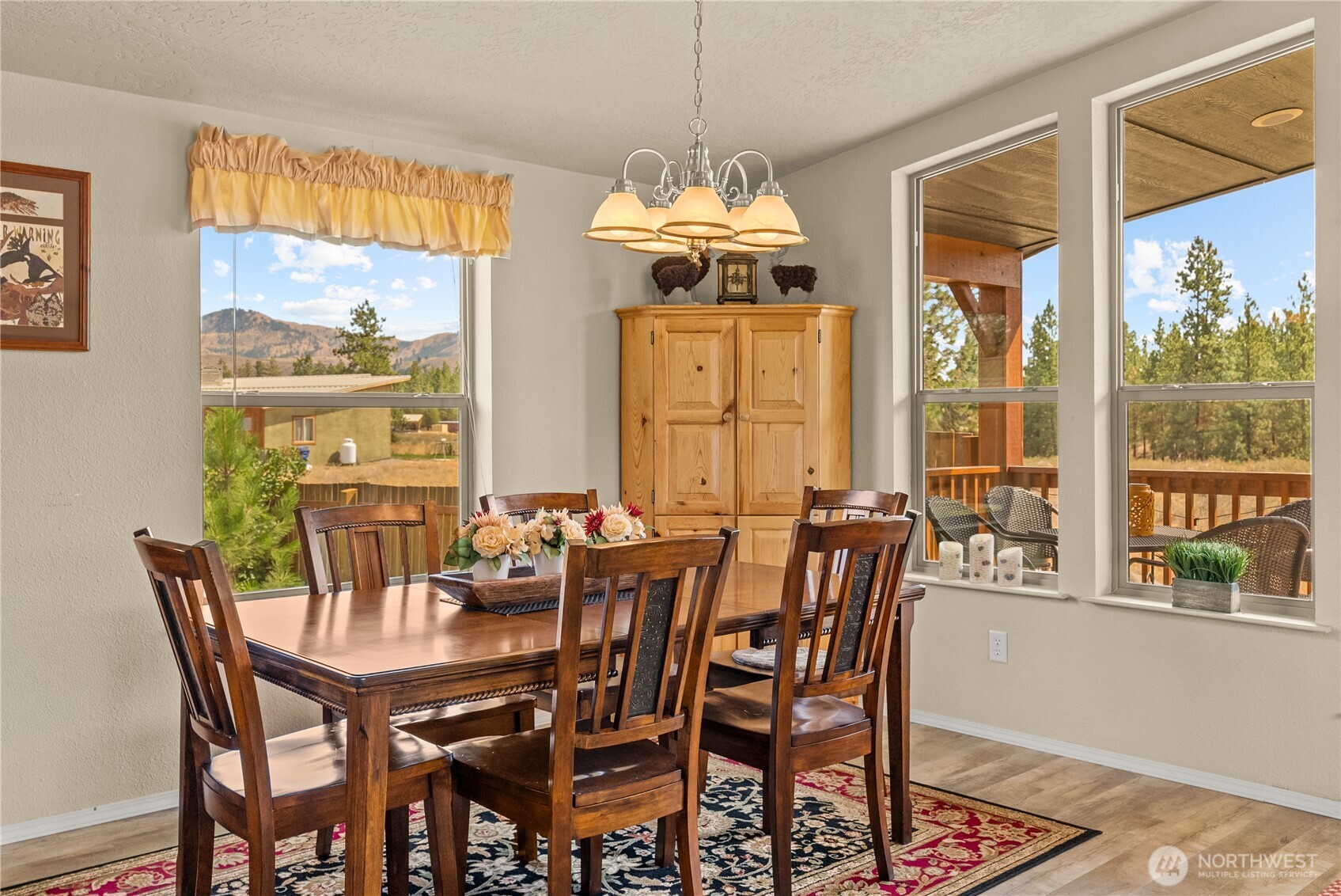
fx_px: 1137
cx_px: 670
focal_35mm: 30
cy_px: 448
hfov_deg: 61.1
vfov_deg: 43.0
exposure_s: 1/5
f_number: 8
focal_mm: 30.5
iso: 400
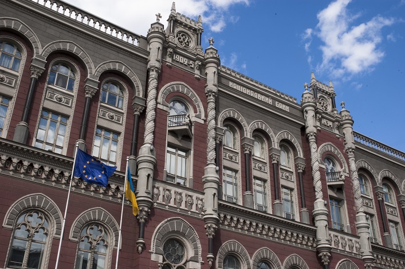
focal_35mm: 44
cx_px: 202
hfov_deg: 45.0
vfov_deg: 30.8
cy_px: 134
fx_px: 489
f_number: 25
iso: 200
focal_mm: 29
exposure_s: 1/50
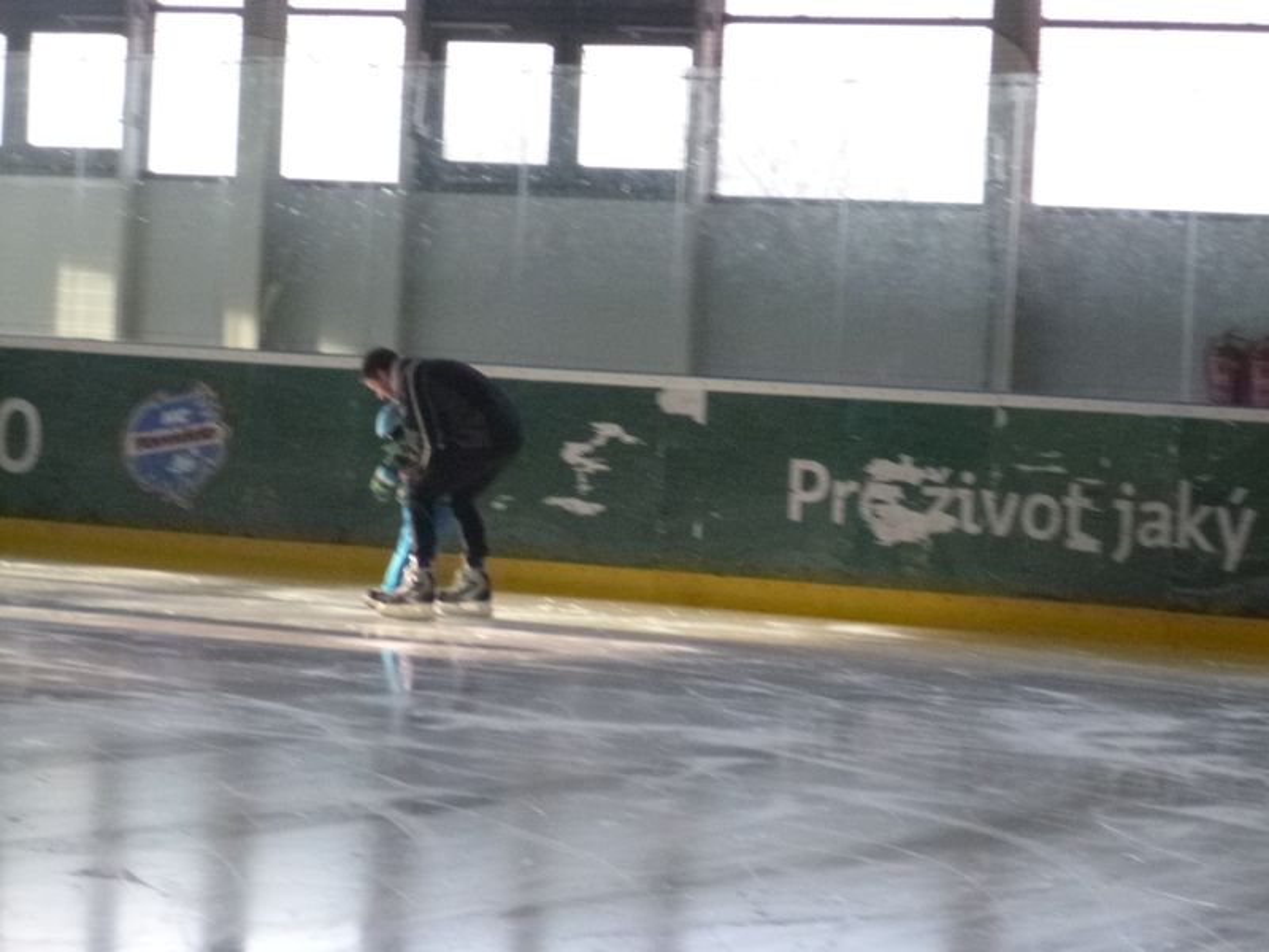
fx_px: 5536
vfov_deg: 9.8
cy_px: 476
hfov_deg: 13.1
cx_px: 634
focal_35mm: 151
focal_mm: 26.9
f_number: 5.8
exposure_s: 1/200
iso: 640
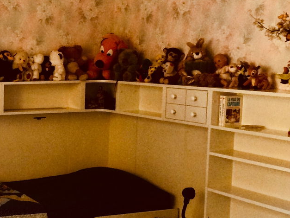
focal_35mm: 74
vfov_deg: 19.9
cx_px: -65
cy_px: 138
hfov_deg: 23.8
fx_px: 620
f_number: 2.2
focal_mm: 4.15
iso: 64
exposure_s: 1/33
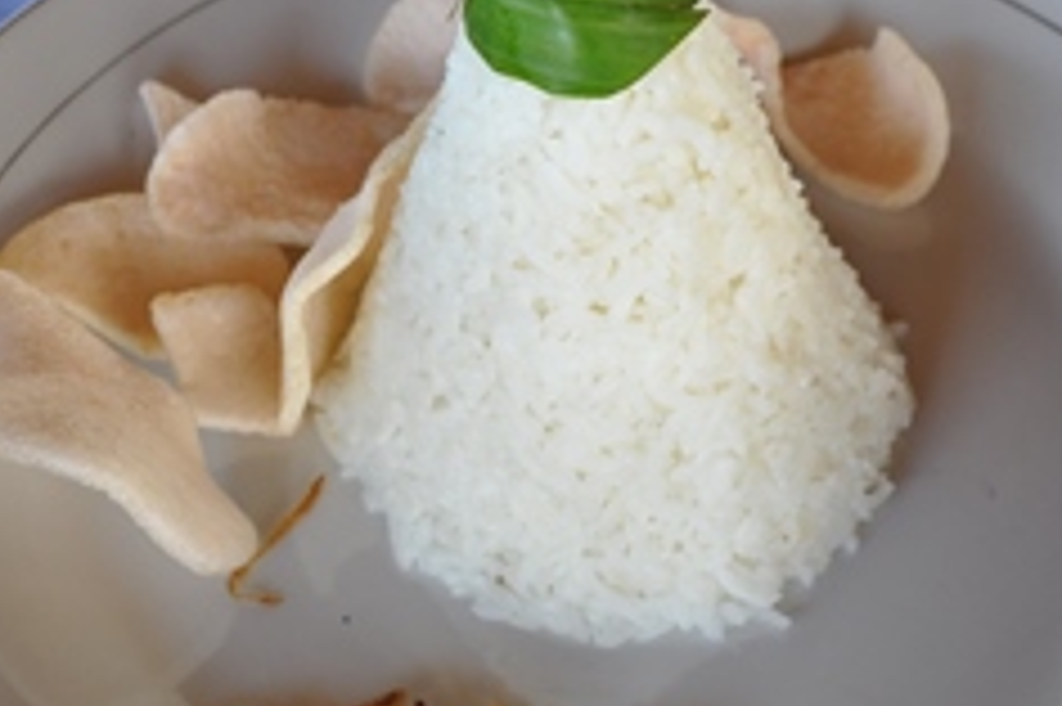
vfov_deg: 18.4
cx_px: 626
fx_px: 2181
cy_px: 274
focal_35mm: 74
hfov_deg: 27.3
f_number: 5.6
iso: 400
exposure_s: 1/60
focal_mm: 26
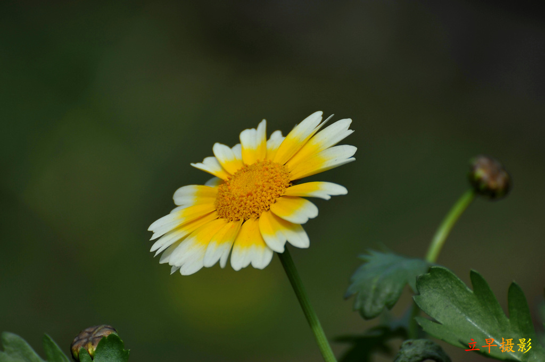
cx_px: 272
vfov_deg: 4.6
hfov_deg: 6.9
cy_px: 181
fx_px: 4538
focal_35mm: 300
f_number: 5.6
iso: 200
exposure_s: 1/1000
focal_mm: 300
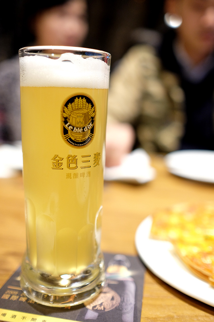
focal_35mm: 35
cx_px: 107
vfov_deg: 54.4
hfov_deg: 37.8
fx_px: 312
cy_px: 161
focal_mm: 23
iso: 1000
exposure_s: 1/120
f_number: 1.4
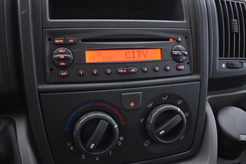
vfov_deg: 40.0
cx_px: 123
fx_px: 225
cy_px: 82
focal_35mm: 33
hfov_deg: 57.2
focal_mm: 22
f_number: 3.8
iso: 3200
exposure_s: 1/15
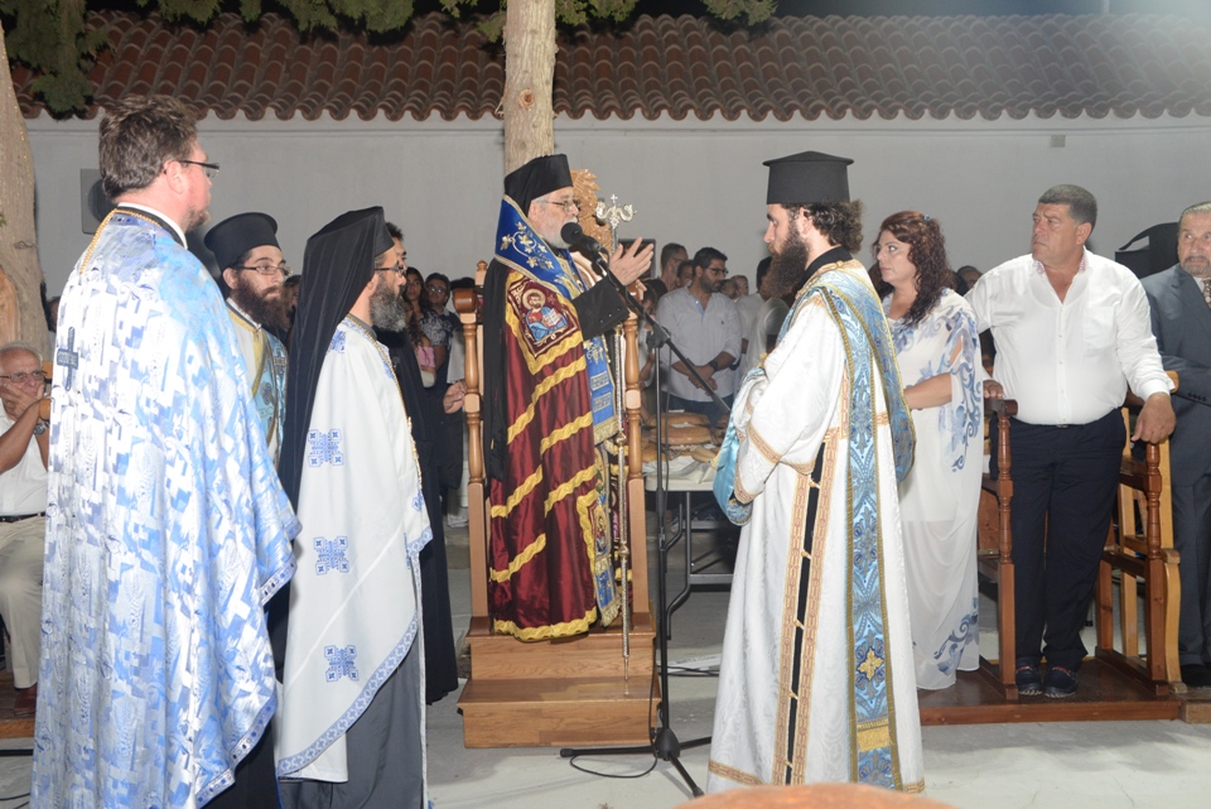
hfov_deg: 50.7
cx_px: 606
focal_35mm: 38
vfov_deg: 35.1
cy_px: 404
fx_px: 1279
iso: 1600
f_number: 7.1
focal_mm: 38
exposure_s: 1/80
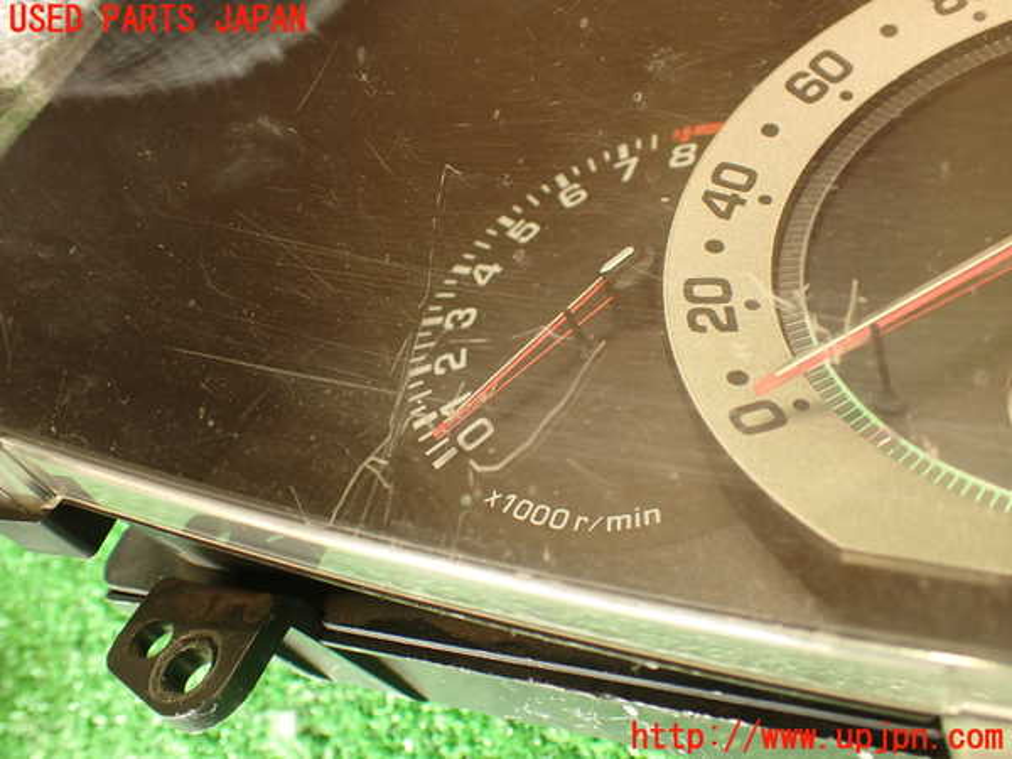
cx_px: 506
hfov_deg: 56.8
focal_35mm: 32
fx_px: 936
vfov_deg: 44.2
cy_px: 380
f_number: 2.4
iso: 200
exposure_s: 1/30
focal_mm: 5.79
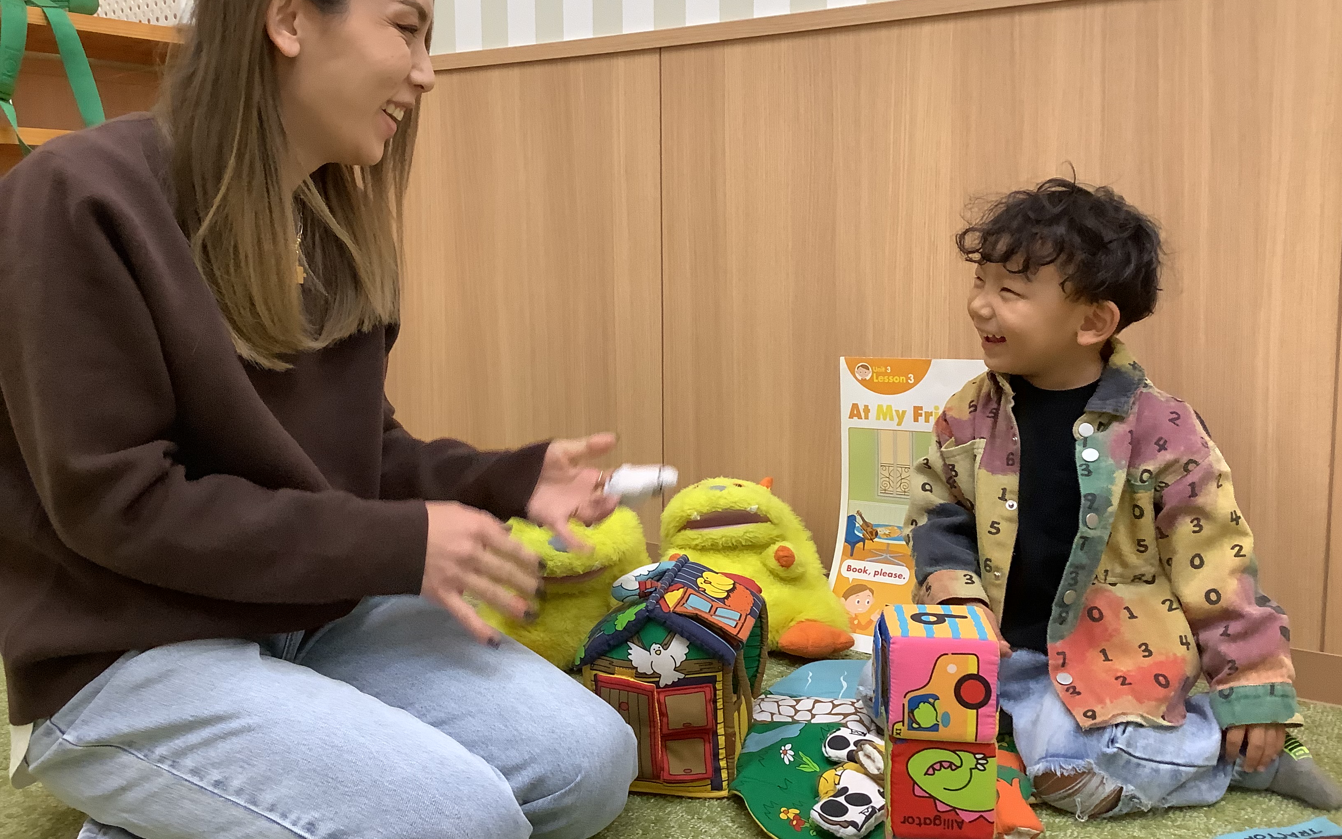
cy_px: 365
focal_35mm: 33
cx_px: 673
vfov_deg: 38.3
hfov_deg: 58.1
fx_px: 1207
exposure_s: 1/60
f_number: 2.4
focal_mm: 3.3
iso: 200
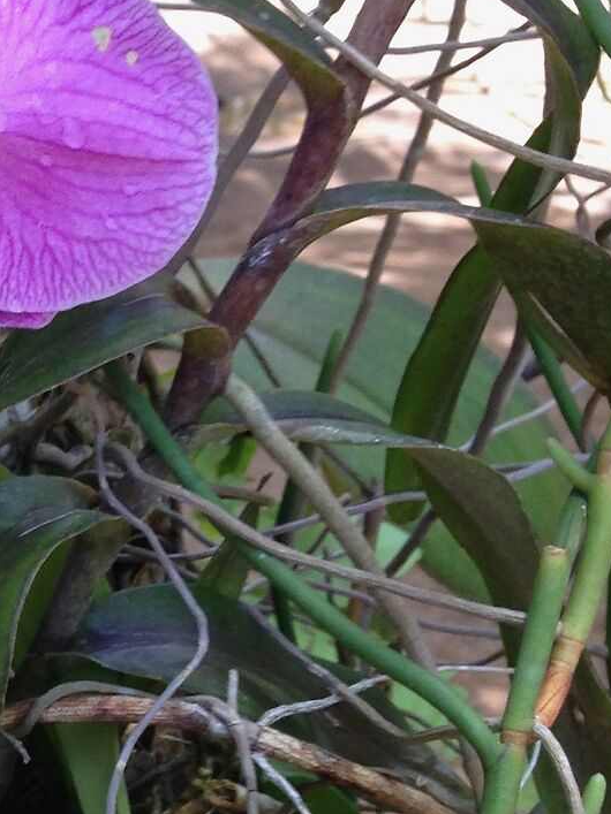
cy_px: 523
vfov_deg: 17.5
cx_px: -403
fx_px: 2637
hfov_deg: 12.3
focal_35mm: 112
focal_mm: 4.12
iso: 64
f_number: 2.4
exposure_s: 1/120
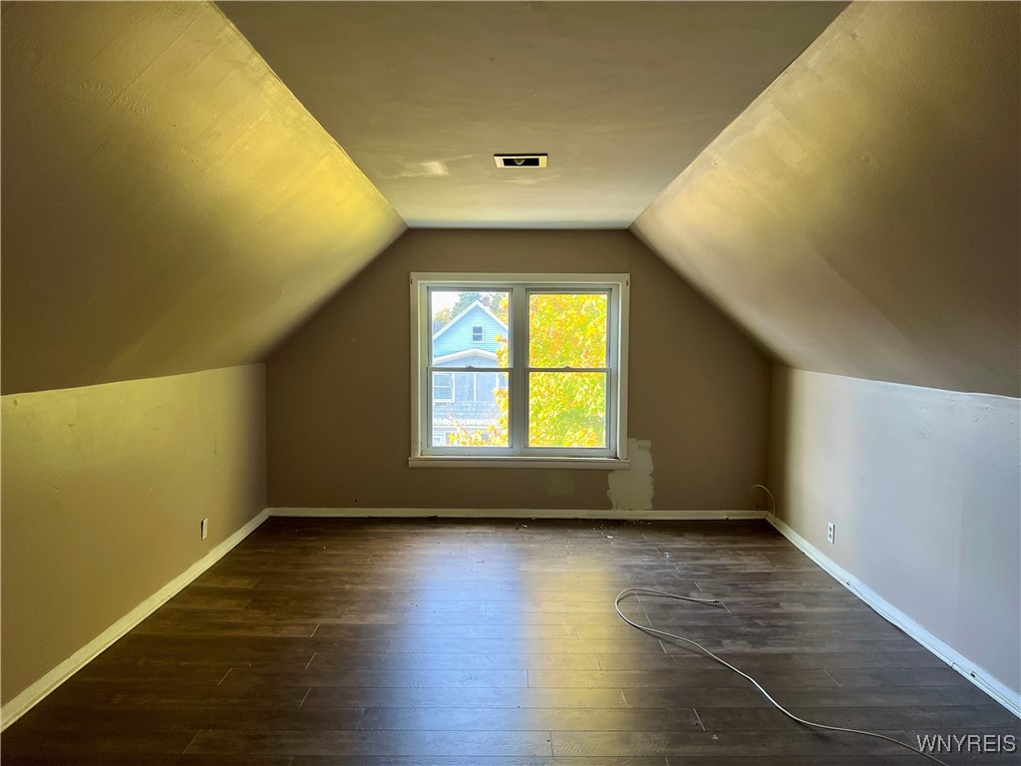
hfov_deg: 67.3
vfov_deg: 53.1
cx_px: 510
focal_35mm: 26
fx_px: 767
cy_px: 383
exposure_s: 1/121
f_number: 1.5
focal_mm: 5.7
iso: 64
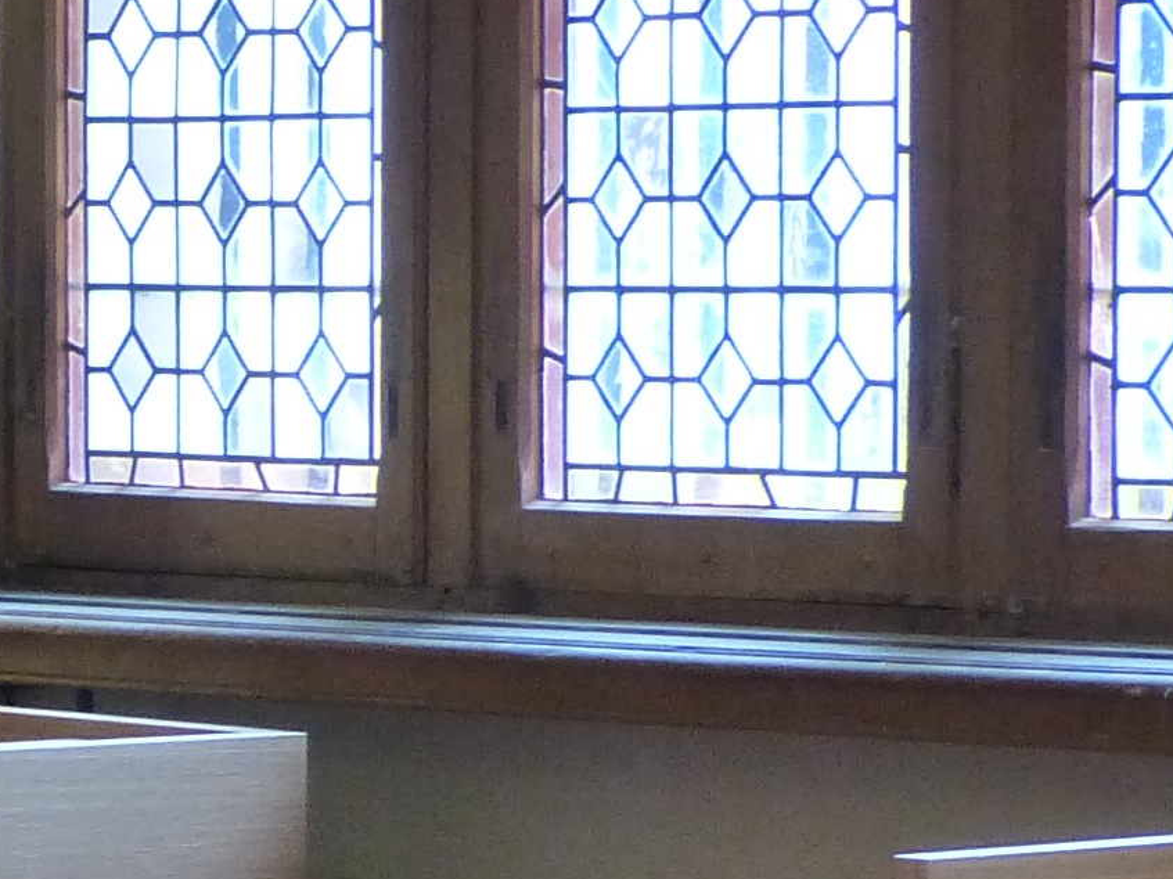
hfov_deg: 7.1
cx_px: -874
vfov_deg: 5.4
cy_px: 955
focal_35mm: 272
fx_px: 9216
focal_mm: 9
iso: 400
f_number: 3.2
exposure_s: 1/40
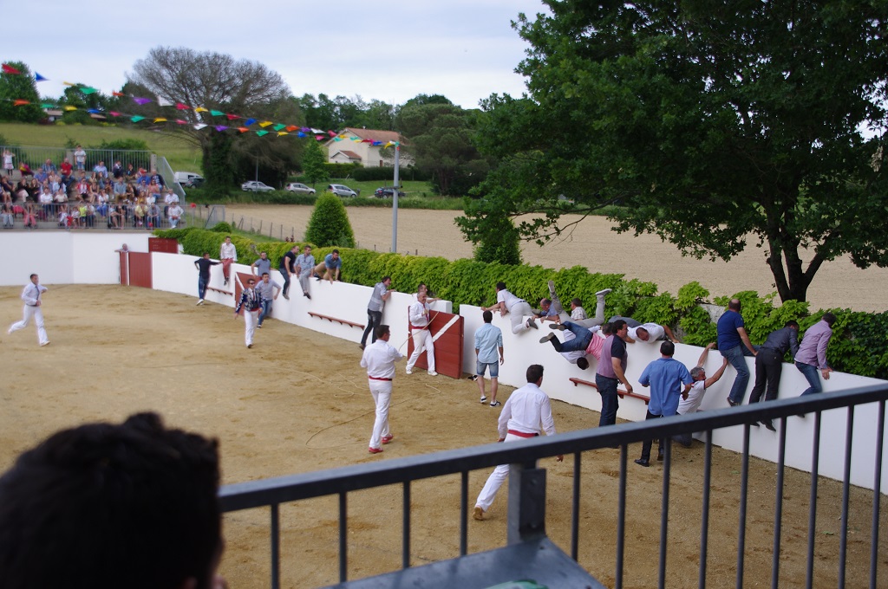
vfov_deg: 34.1
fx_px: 961
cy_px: 294
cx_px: 444
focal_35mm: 39
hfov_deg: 49.6
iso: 200
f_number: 5.6
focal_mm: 26
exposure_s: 1/320
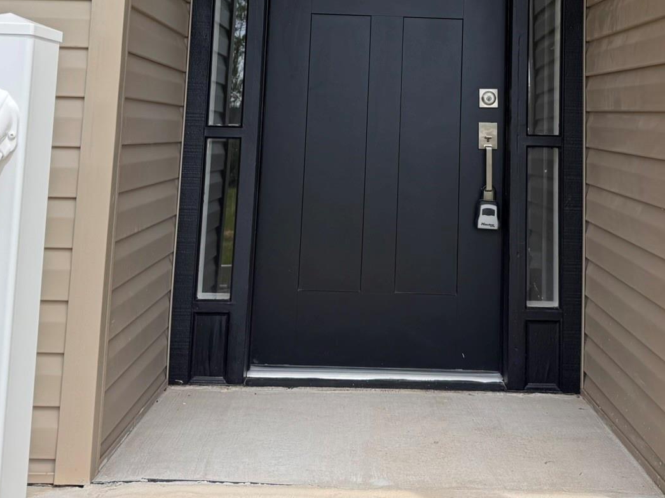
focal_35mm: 47
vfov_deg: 29.2
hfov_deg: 40.3
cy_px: 20
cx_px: 390
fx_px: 903
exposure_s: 1/1395
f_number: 1.78
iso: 80
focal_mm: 6.76
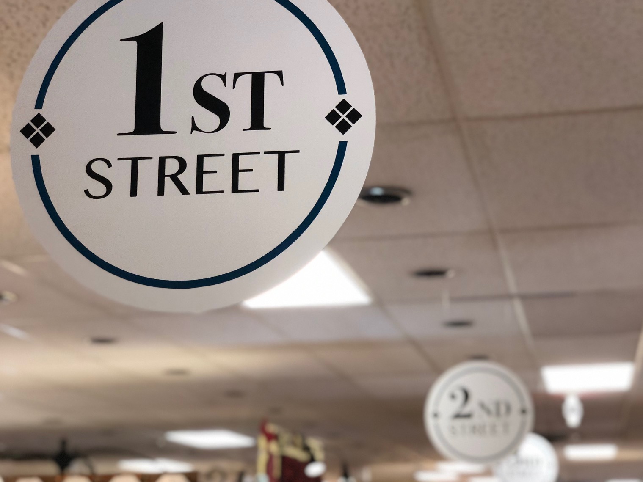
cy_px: 258
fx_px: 1282
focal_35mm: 69
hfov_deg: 28.1
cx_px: 393
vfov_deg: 21.3
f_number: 2.4
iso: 125
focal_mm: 6
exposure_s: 1/60
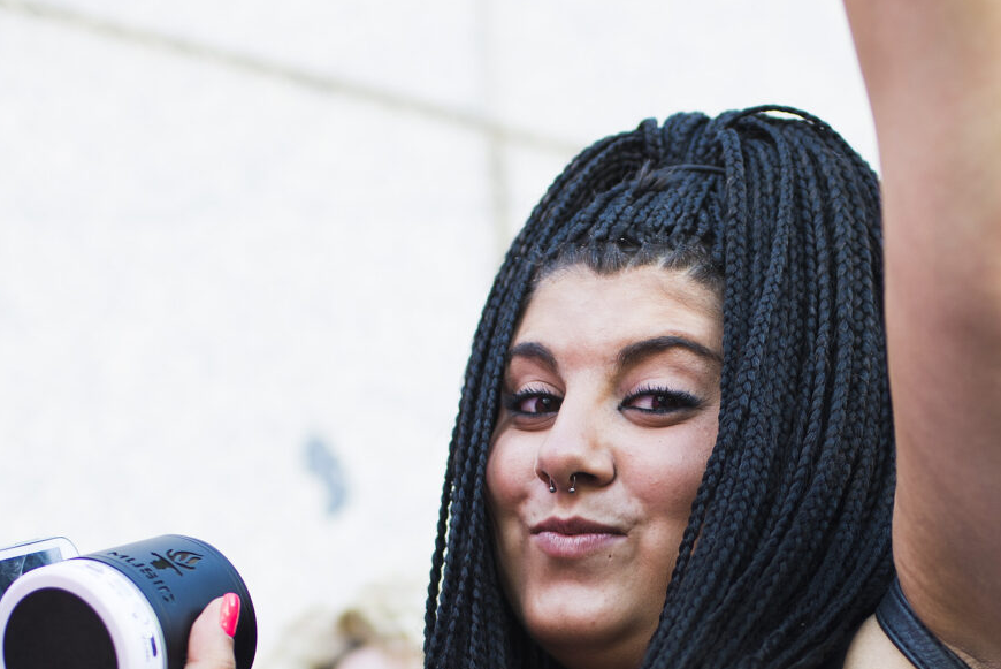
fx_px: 2865
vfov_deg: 13.1
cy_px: 703
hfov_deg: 19.8
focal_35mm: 103
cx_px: 641
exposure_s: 1/250
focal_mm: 35
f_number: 2
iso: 100
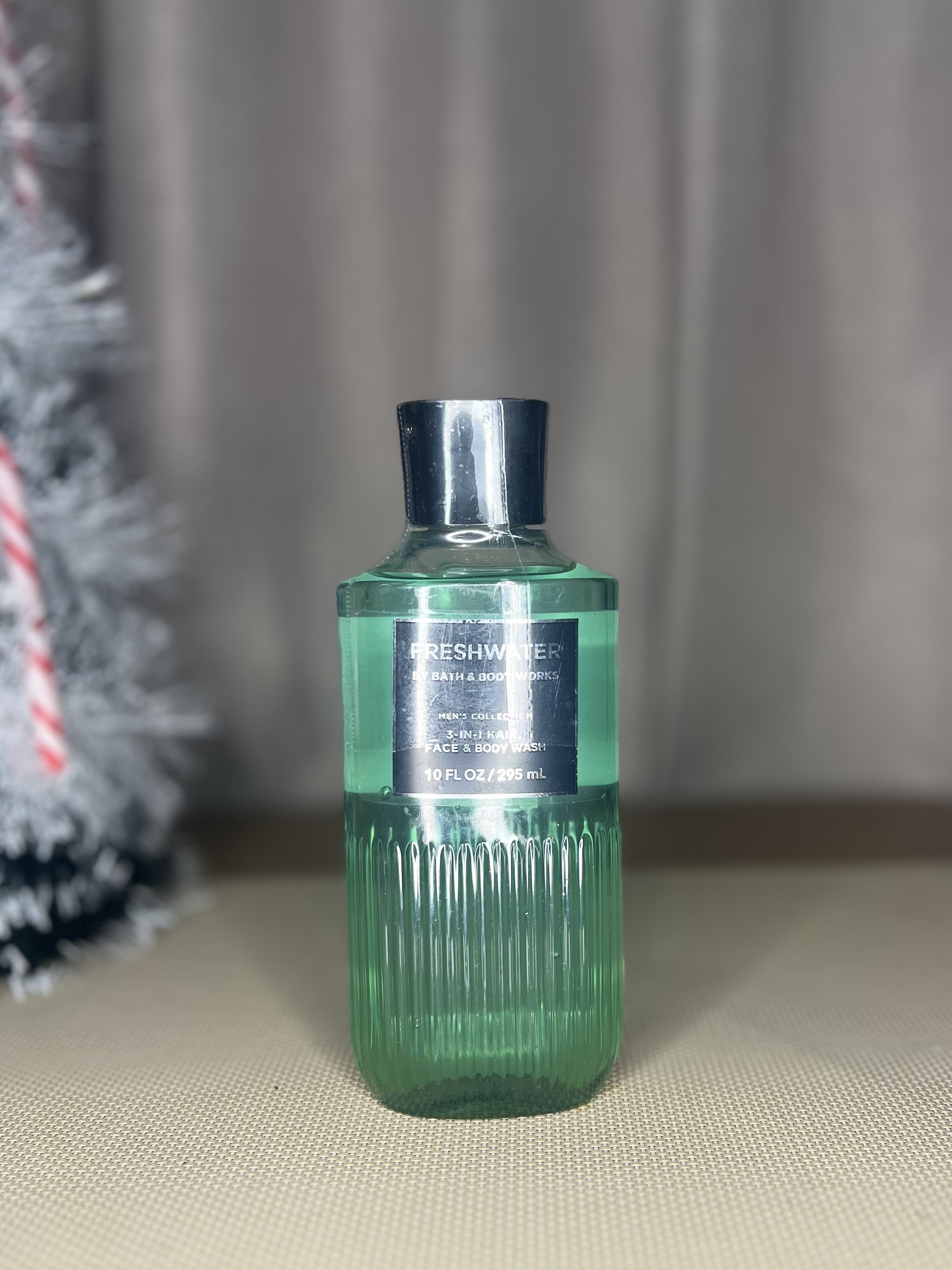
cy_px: 647
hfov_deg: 44.1
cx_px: 534
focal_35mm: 32
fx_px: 1173
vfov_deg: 56.8
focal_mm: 5.7
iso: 100
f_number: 1.5
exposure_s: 1/60
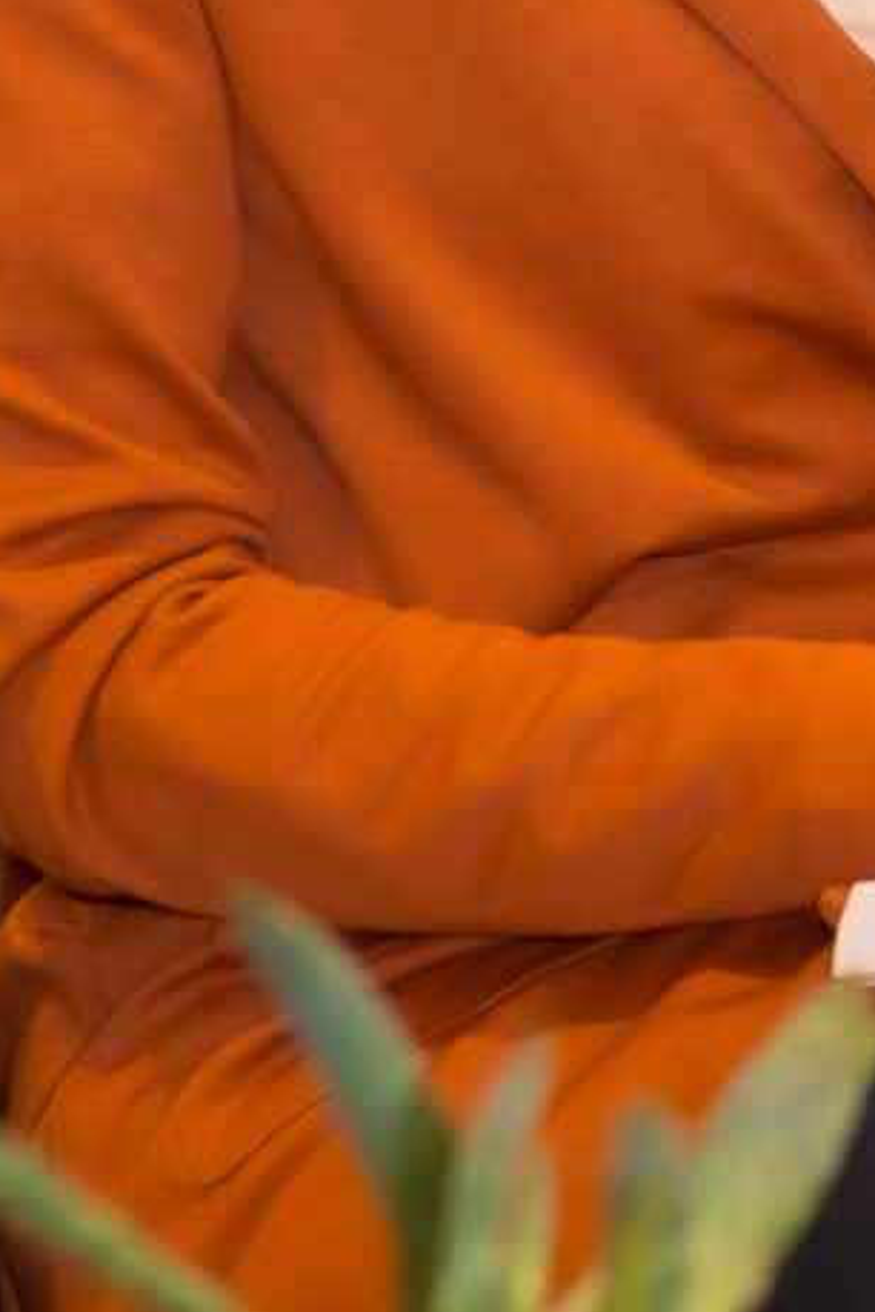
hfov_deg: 4.4
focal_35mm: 307
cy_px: -136
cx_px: 1850
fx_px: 11192
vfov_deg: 6.7
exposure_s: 1/100
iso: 640
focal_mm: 55
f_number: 2.8
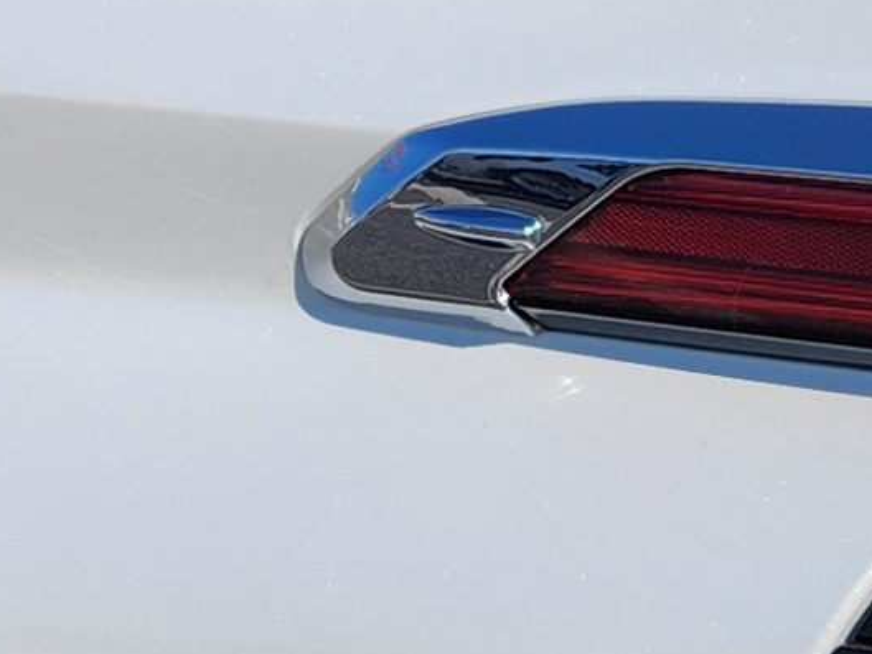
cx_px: -150
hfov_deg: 11.2
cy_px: 290
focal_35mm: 174
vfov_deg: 8.5
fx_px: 4384
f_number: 1.8
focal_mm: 5.4
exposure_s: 1/2664
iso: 20
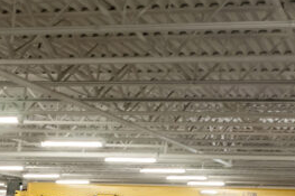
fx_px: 1146
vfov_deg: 9.3
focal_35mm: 140
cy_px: 366
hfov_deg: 13.0
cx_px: -271
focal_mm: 24
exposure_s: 1/60
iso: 280
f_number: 5.6
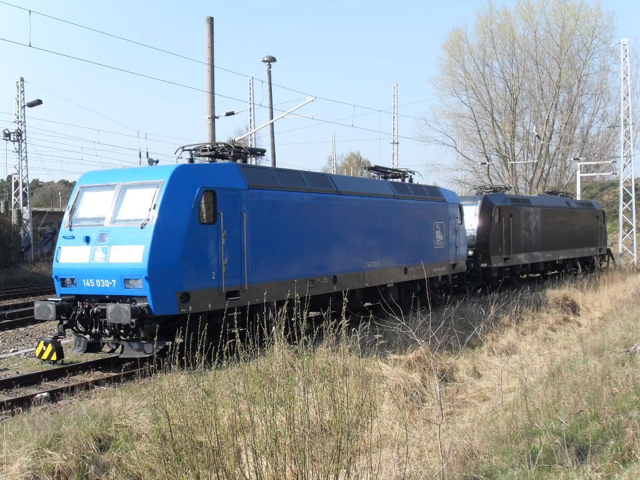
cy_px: 240
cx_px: 320
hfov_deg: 38.2
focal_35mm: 50
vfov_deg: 29.1
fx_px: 924
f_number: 8.4
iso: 80
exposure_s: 1/90
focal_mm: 8.4
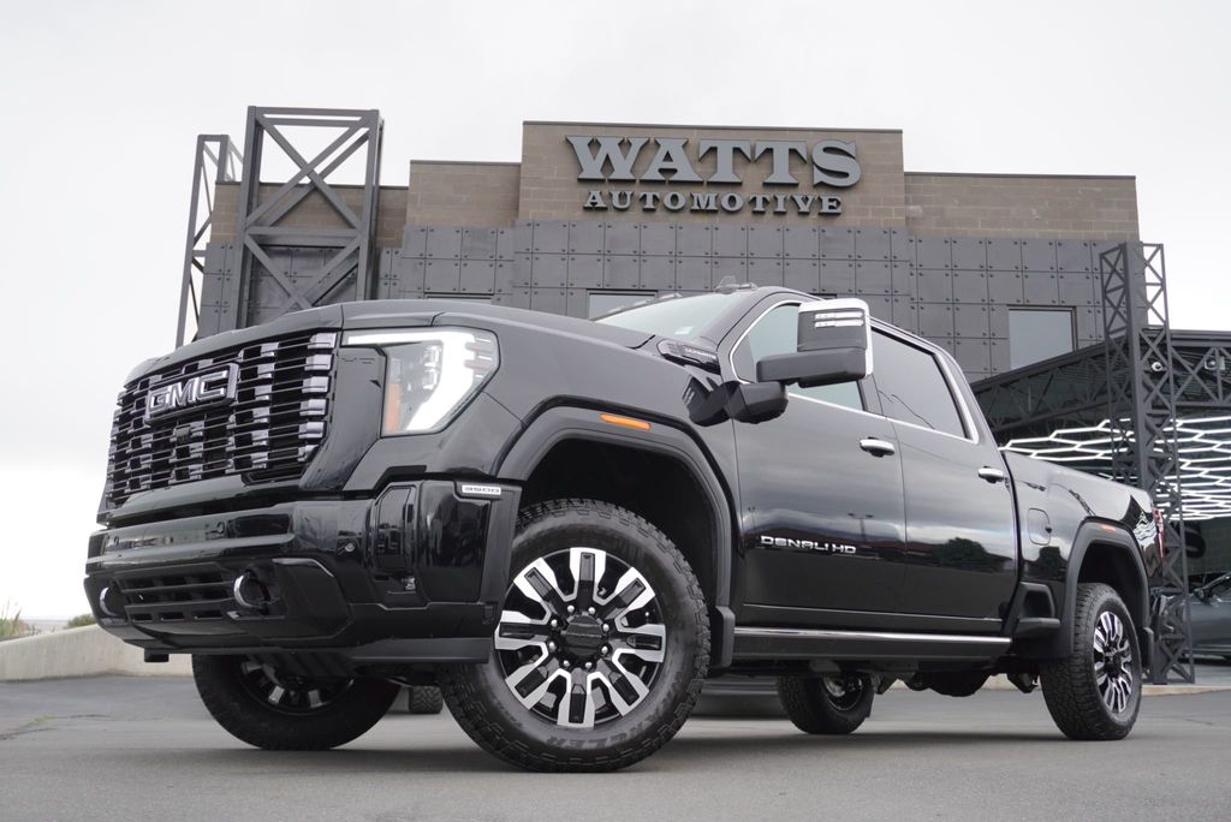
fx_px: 1232
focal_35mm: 36
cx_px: 616
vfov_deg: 36.9
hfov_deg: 53.1
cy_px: 411
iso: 100
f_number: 4.5
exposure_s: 1/60
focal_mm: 24
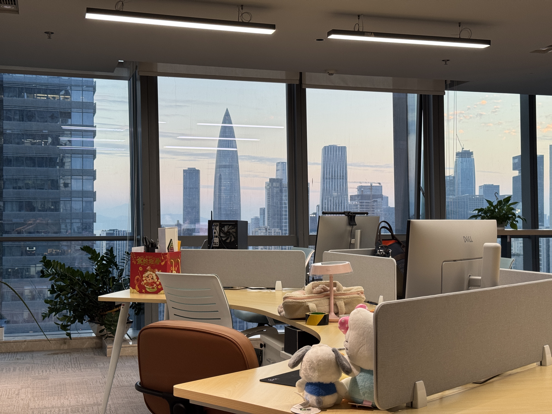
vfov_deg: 30.3
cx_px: 276
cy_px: 207
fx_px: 765
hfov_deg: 39.7
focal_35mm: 48
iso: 80
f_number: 1.78
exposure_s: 1/100
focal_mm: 6.76
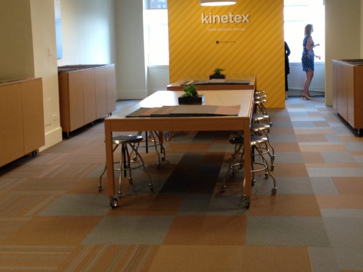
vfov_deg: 28.3
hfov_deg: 37.4
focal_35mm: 51
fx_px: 535
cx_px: 216
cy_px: 80
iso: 100
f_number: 2.4
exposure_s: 1/20
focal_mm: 4.13
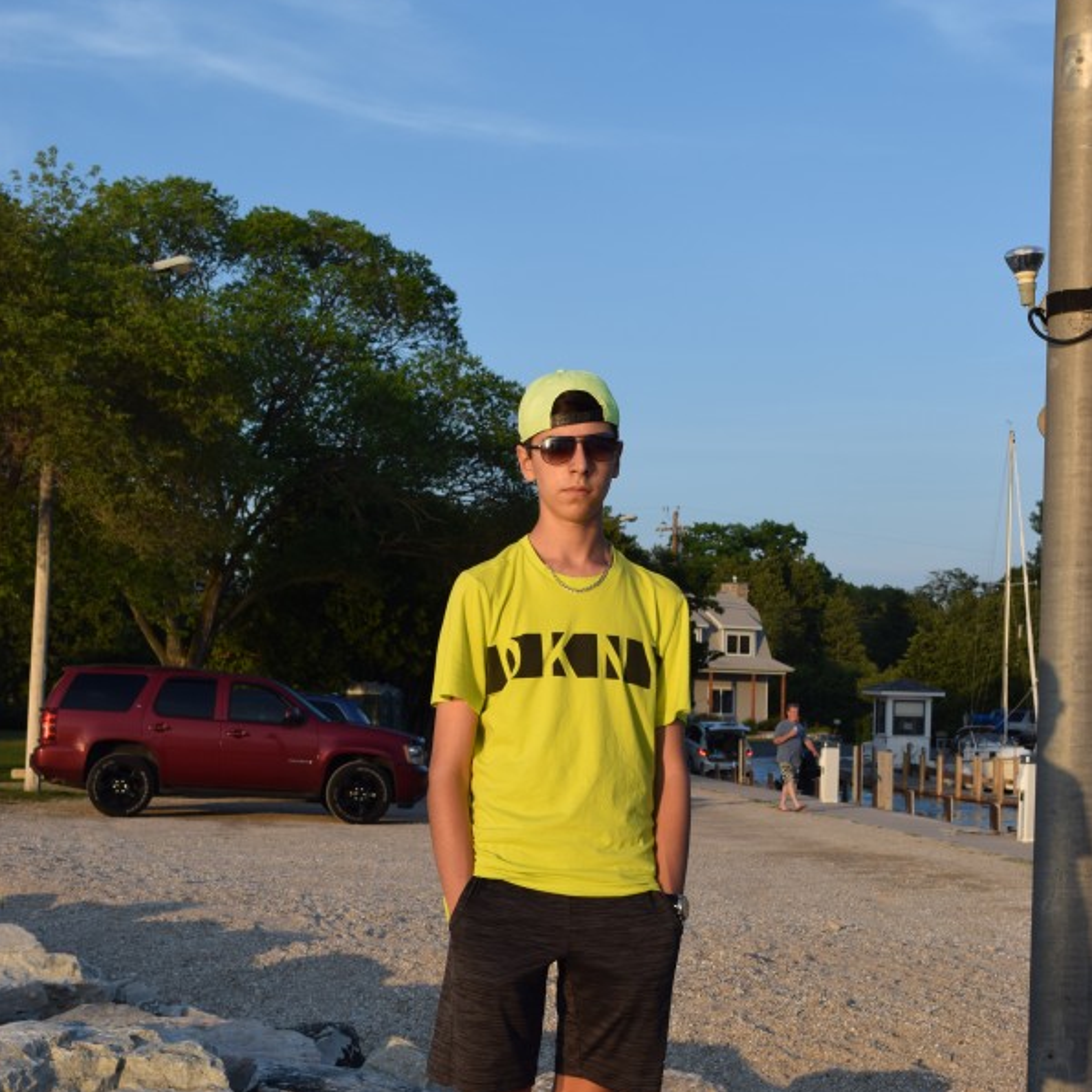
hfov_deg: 28.8
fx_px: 2129
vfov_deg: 28.7
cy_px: 682
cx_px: 548
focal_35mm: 60
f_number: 8
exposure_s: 1/250
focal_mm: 31
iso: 200
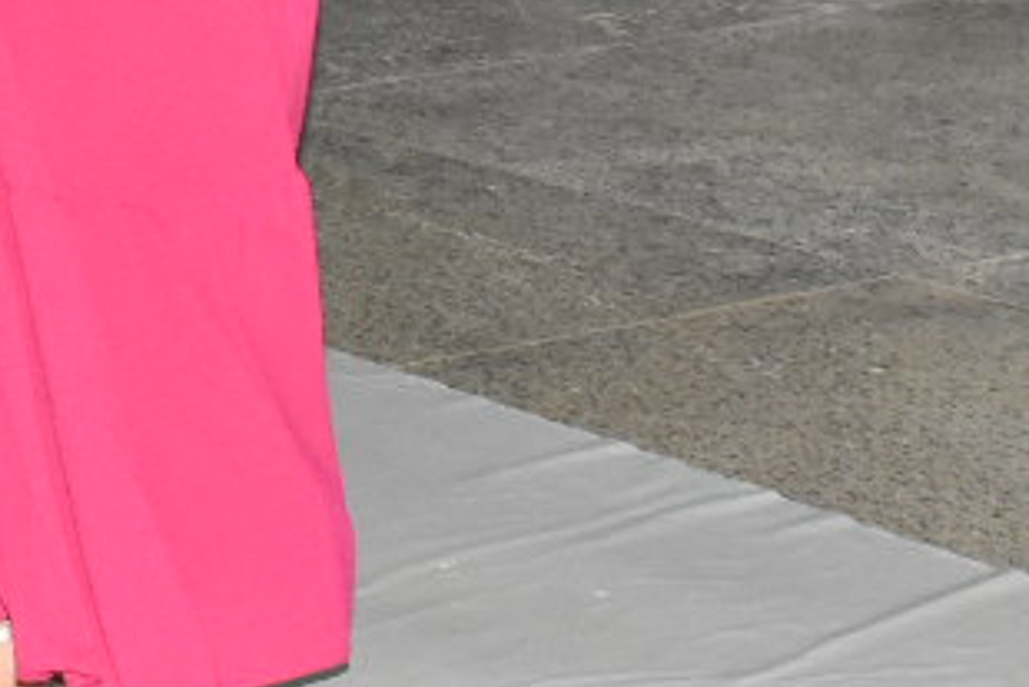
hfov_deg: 8.7
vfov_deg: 5.8
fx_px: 6720
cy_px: -358
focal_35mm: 235
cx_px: 246
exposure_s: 1/100
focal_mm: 30
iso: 2500
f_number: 5.6
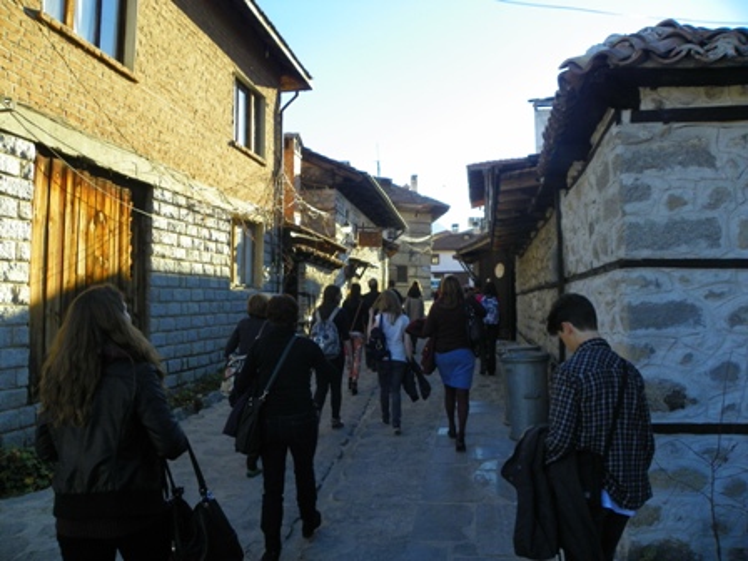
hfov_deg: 67.3
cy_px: 280
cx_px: 374
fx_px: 562
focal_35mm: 26
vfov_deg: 53.1
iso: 64
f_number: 3.5
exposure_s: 1/250
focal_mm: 4.6
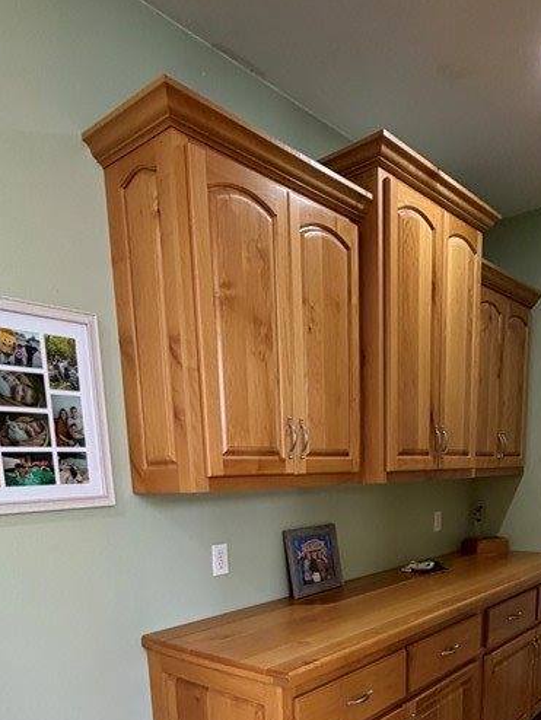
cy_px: 602
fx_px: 604
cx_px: 303
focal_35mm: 29
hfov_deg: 48.2
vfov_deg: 56.0
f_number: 2.2
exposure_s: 1/60
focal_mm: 2.22
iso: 250
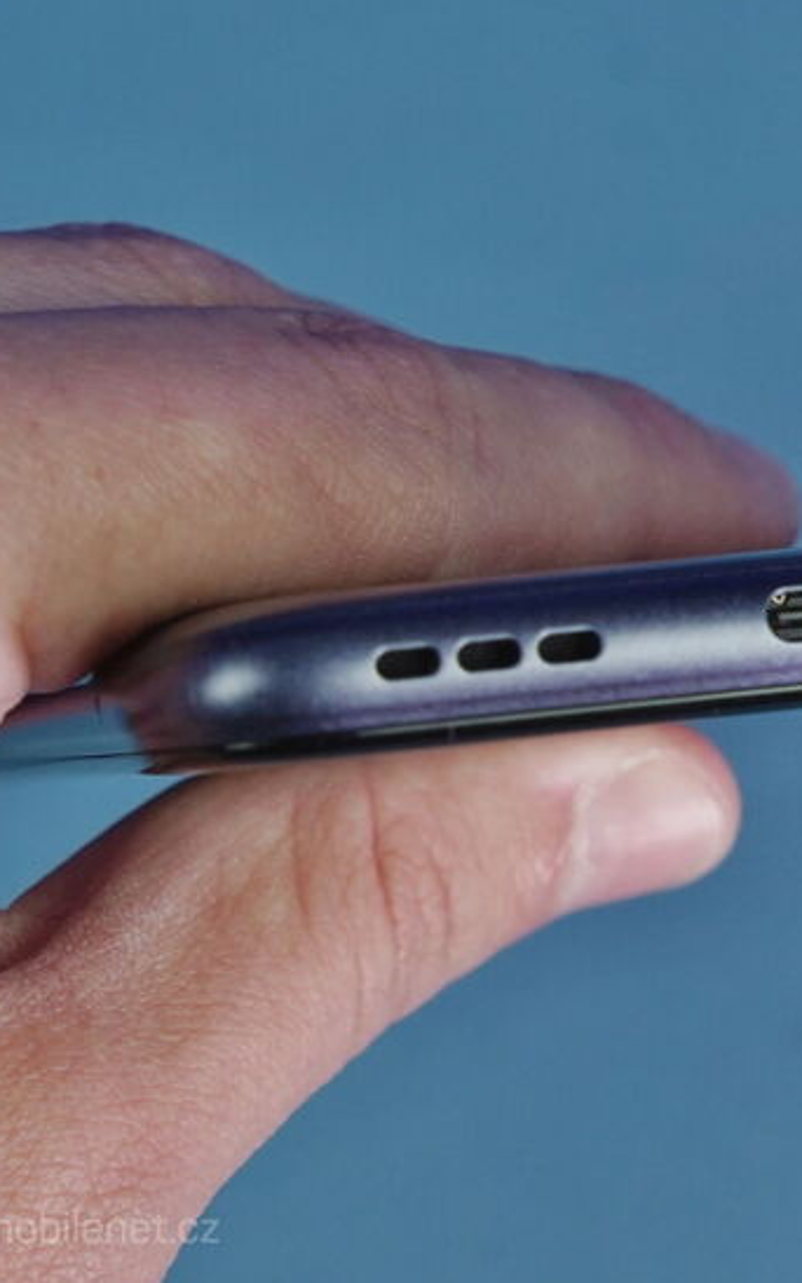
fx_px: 2482
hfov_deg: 17.8
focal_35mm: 71
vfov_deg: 29.0
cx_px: 830
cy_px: 643
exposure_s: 1/160
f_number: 7.1
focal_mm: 46
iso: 800
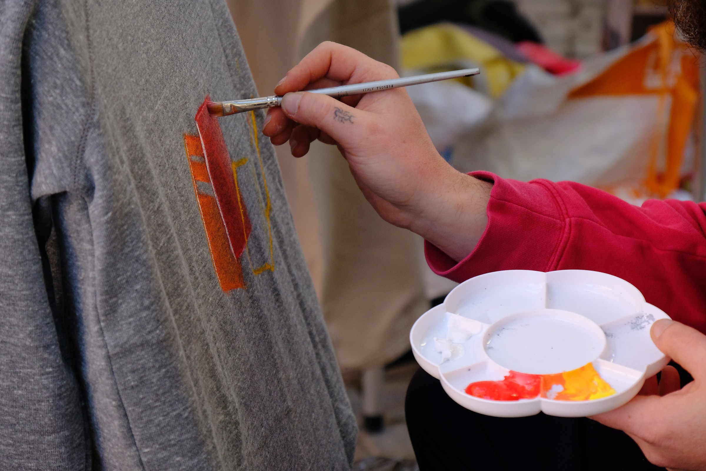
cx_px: 353
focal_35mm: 132
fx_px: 2588
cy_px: 236
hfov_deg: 15.5
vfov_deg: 10.4
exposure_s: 1/125
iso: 1600
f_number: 5.6
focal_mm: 88.2
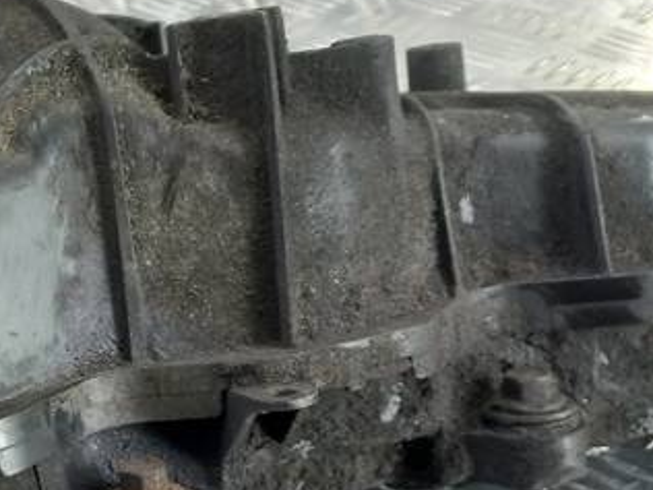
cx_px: -19
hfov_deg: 23.0
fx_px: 1528
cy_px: 333
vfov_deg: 18.2
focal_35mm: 81
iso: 125
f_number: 1.8
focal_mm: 4.6
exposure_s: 1/50
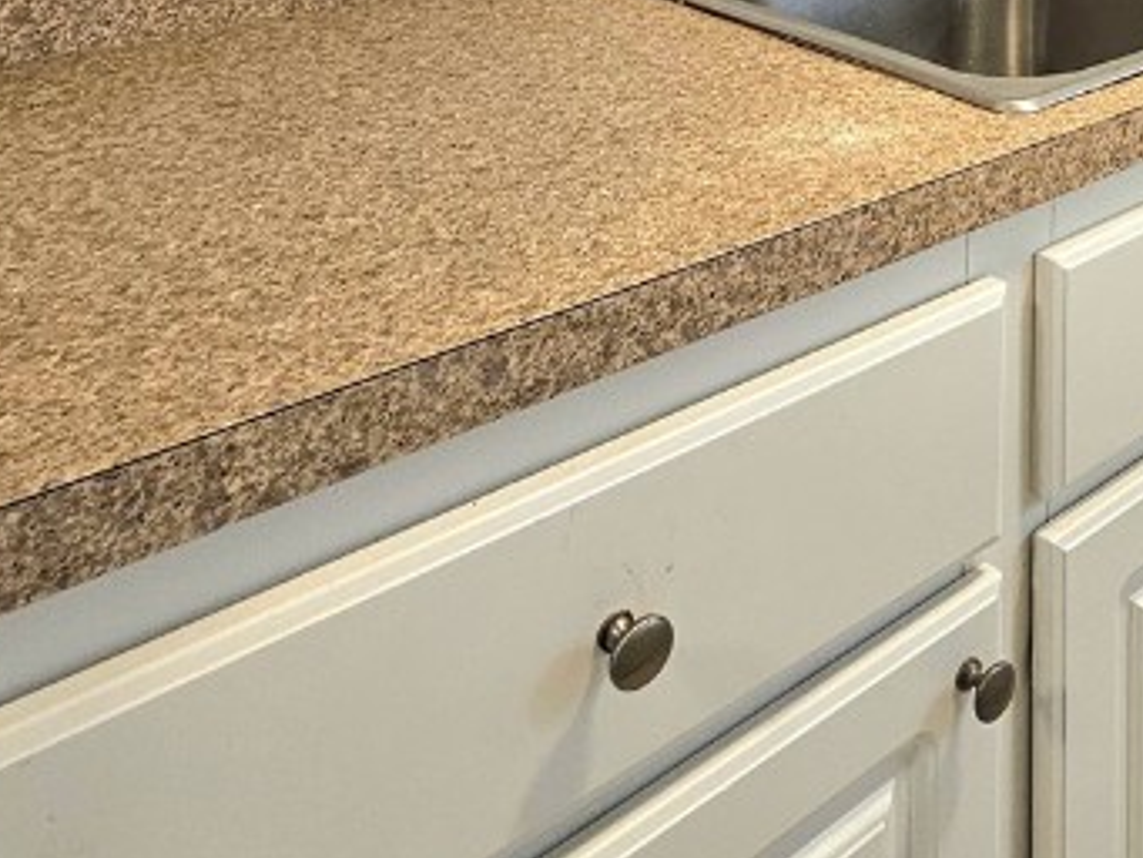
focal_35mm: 39
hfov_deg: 40.8
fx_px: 1288
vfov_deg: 28.0
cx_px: 1183
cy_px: -349
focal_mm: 2.2
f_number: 2.2
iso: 125
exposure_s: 1/60.2
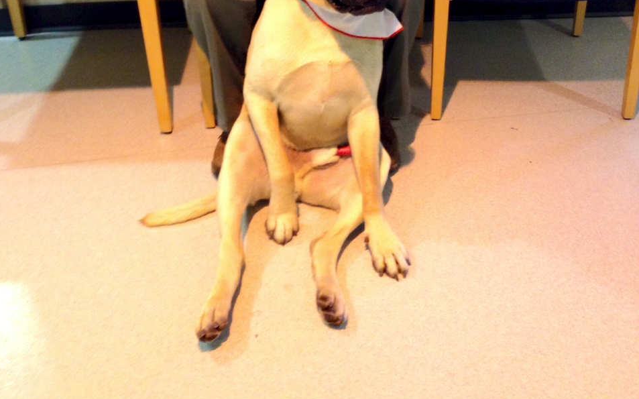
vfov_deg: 25.8
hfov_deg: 42.7
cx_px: 318
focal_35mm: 47
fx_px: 818
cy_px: -12
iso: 200
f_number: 2.4
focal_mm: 4.12
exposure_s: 1/20
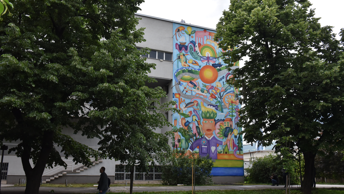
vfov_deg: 37.7
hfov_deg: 62.6
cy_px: 114
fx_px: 283
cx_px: 173
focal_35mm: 31
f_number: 5.6
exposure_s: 1/2000
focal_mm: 29
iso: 1600
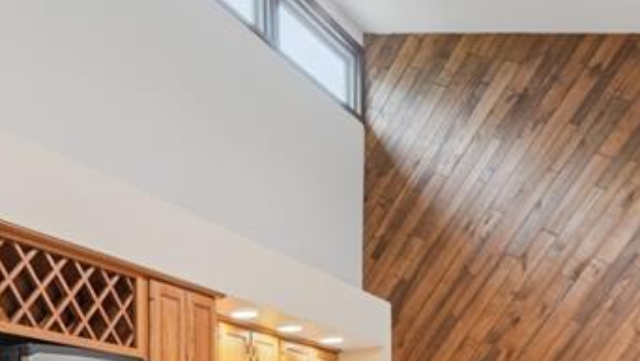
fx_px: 798
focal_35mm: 47
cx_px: 45
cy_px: 475
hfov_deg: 39.9
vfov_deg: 22.6
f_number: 8
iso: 800
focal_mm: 10
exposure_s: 1/5
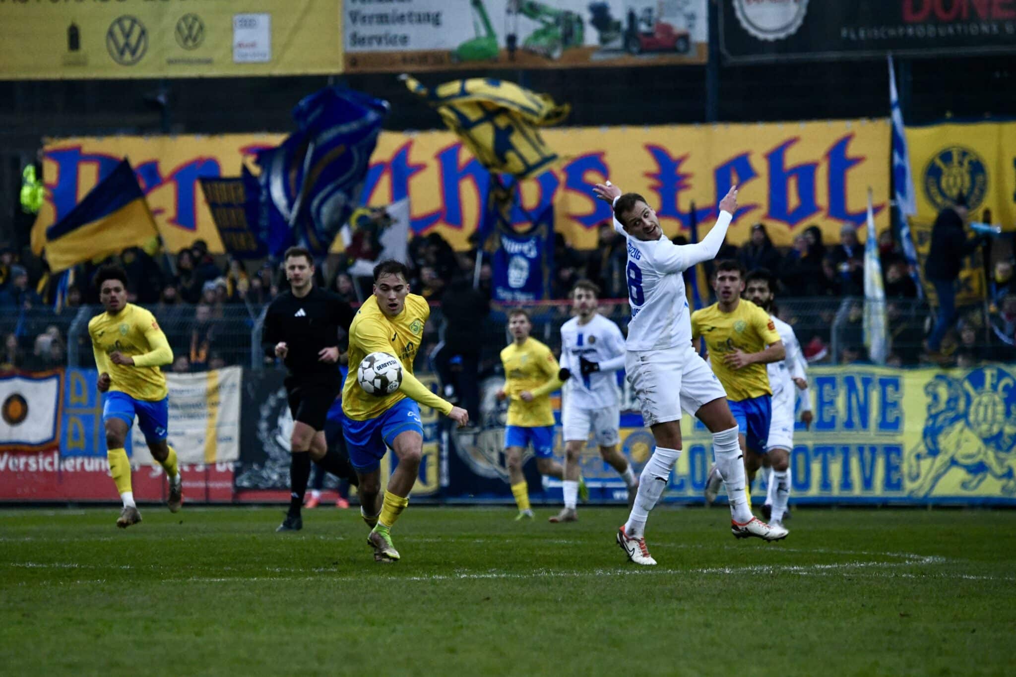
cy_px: 338
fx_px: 8748
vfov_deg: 4.4
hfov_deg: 6.6
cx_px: 508
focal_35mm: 310
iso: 8000
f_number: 5.6
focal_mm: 310
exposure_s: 1/1600
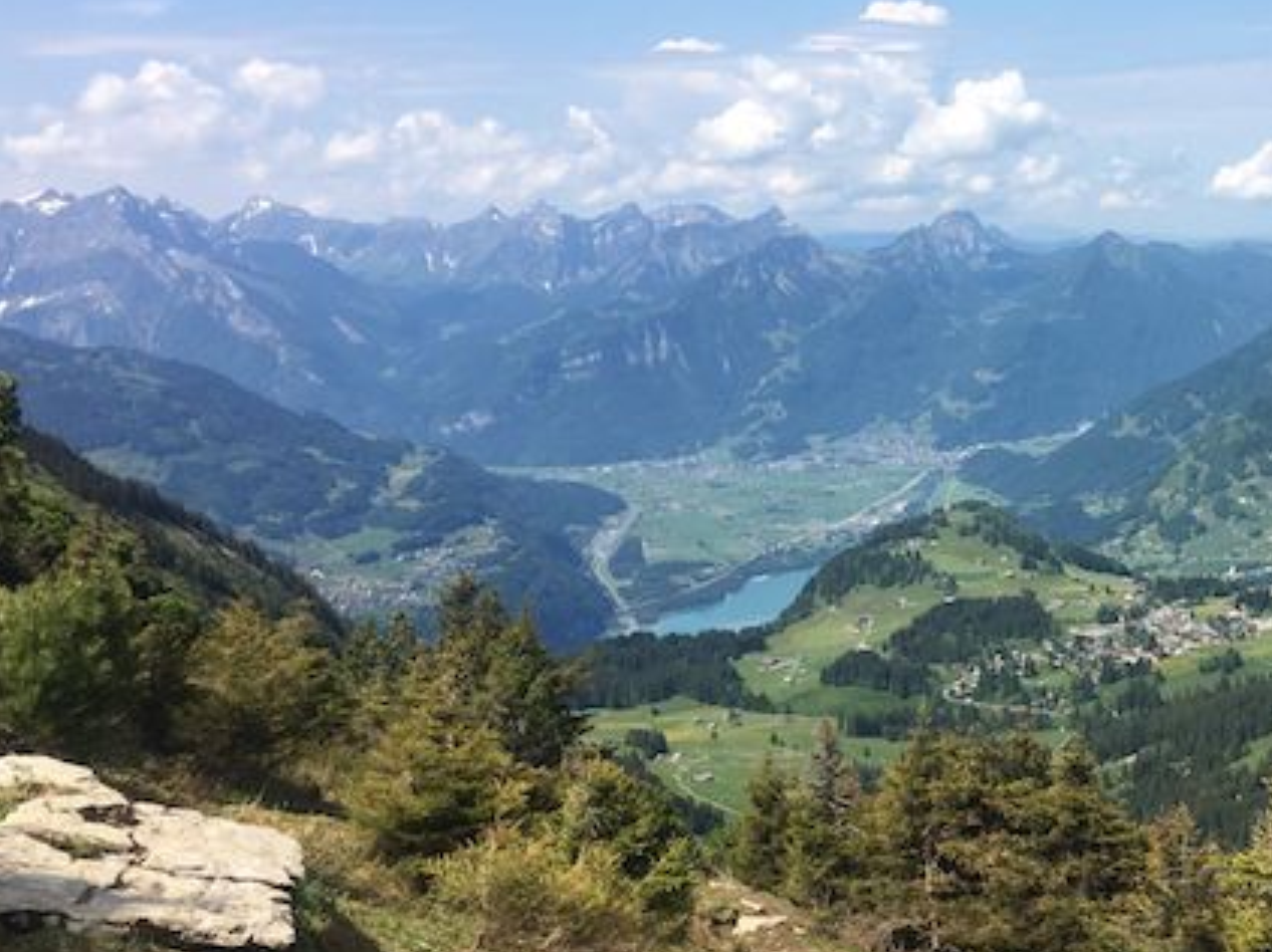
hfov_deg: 33.4
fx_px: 2020
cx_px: 1100
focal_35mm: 55
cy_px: 404
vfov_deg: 26.5
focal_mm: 4.15
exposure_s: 1/1425
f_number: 2.2
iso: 25
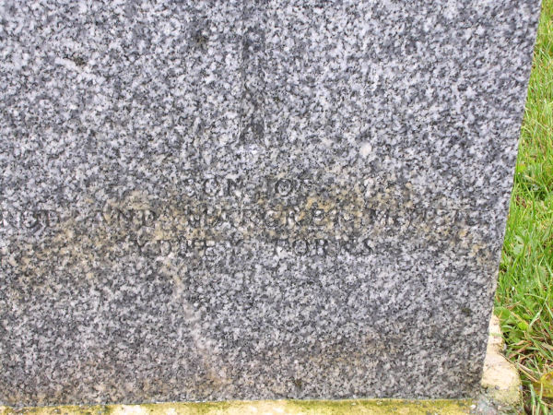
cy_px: 208
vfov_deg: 18.2
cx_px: 276
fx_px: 1294
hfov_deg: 24.1
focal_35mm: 81
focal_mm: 12.3
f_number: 4
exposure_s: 1/37.4
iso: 100
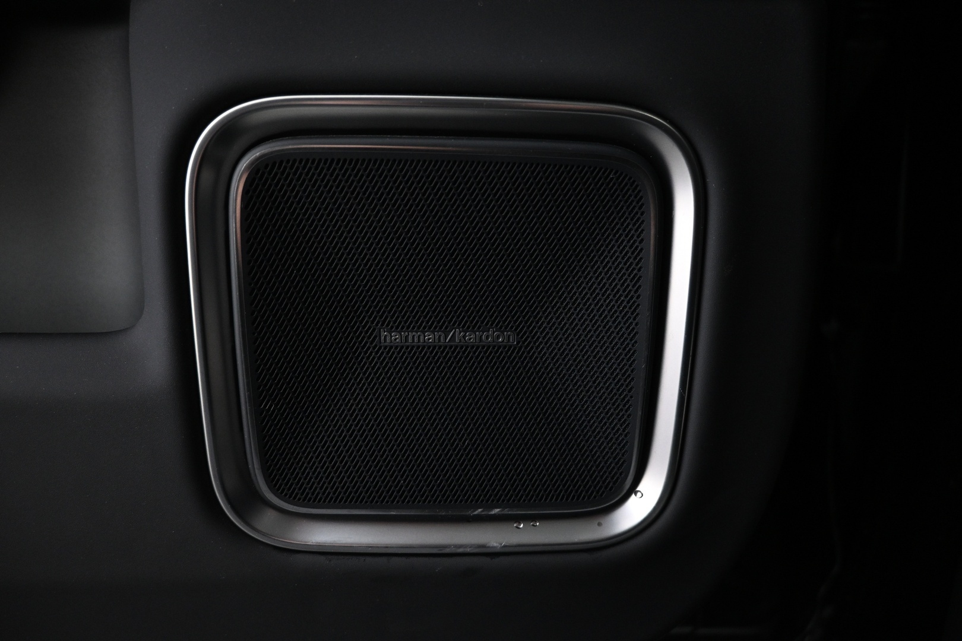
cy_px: 320
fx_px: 641
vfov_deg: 53.1
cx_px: 481
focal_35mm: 24
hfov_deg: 73.7
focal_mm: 16
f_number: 3.5
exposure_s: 1/25
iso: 1600
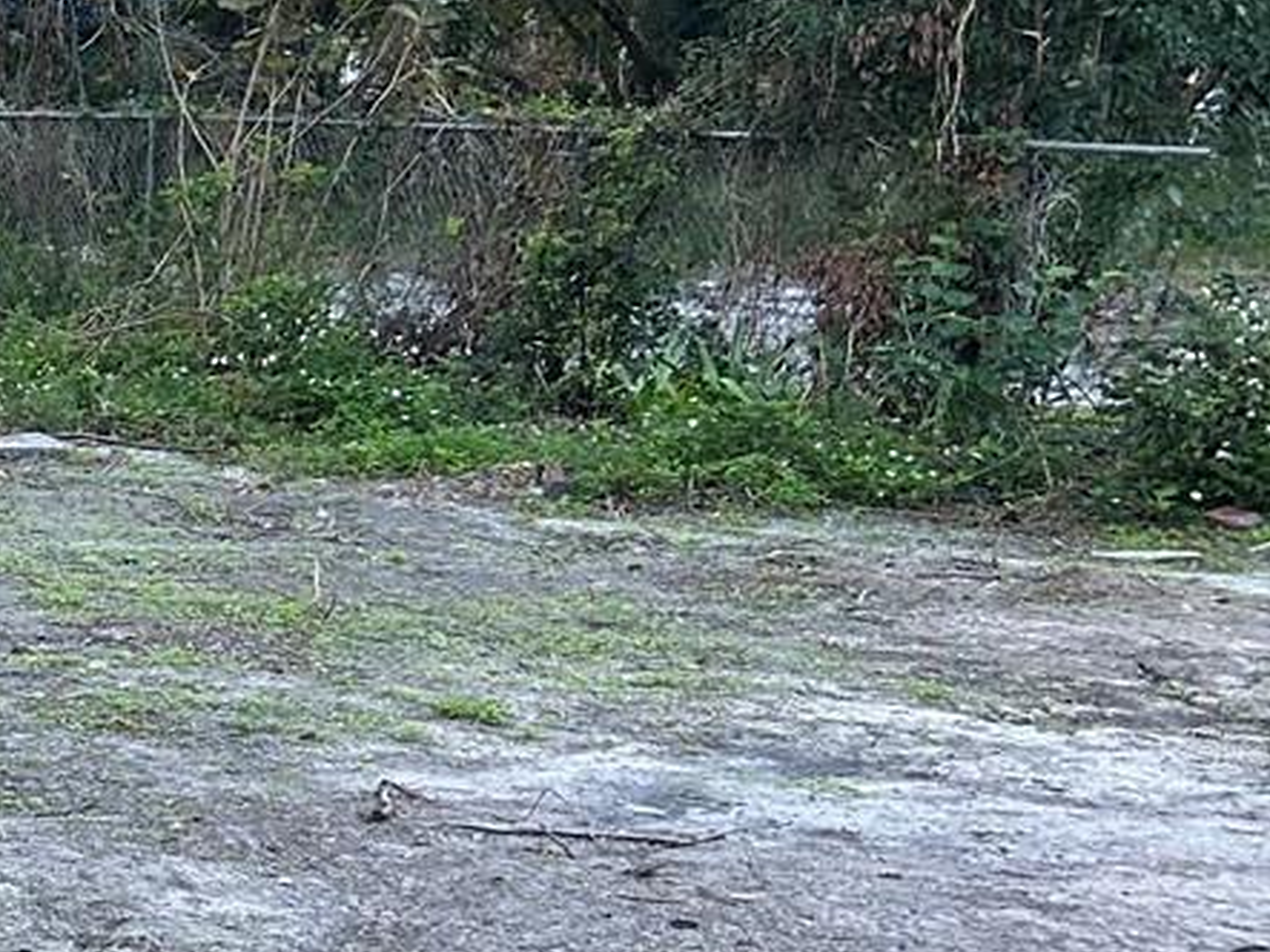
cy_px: 746
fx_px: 3448
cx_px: -834
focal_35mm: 94
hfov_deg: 17.8
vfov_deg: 15.6
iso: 125
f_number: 1.5
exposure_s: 1/121
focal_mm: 5.7
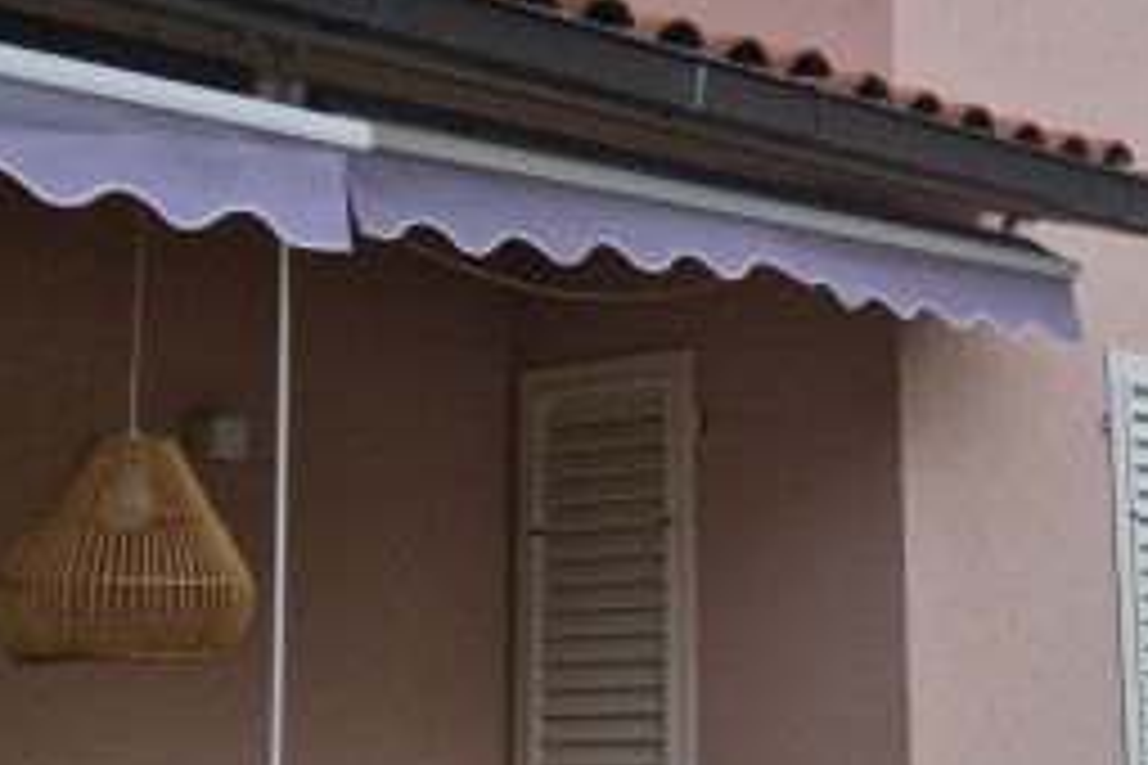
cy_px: 158
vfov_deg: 18.0
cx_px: 887
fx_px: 2391
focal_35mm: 75
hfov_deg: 26.6
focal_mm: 5.4
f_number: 1.8
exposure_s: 1/261
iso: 50
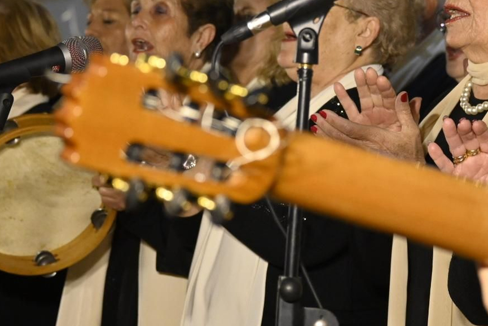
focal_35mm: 161
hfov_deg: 12.7
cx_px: 376
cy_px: 138
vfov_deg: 8.5
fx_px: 2183
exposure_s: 1/160
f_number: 4.5
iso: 2000
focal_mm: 58
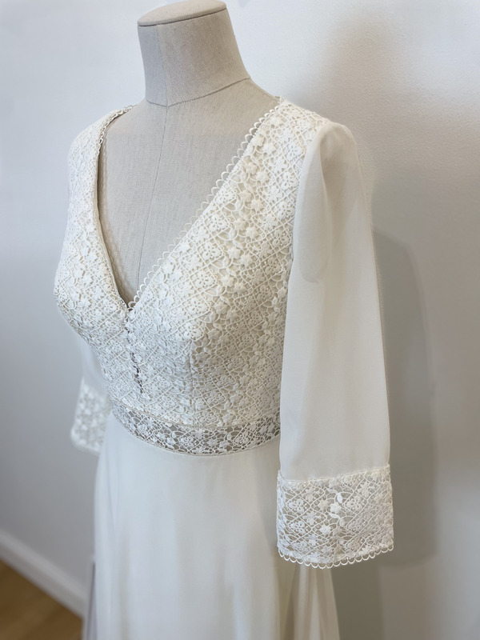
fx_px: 481
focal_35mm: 26
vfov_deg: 67.3
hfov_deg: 53.1
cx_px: 240
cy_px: 320
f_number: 1.6
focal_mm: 4.2
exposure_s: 1/100
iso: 50
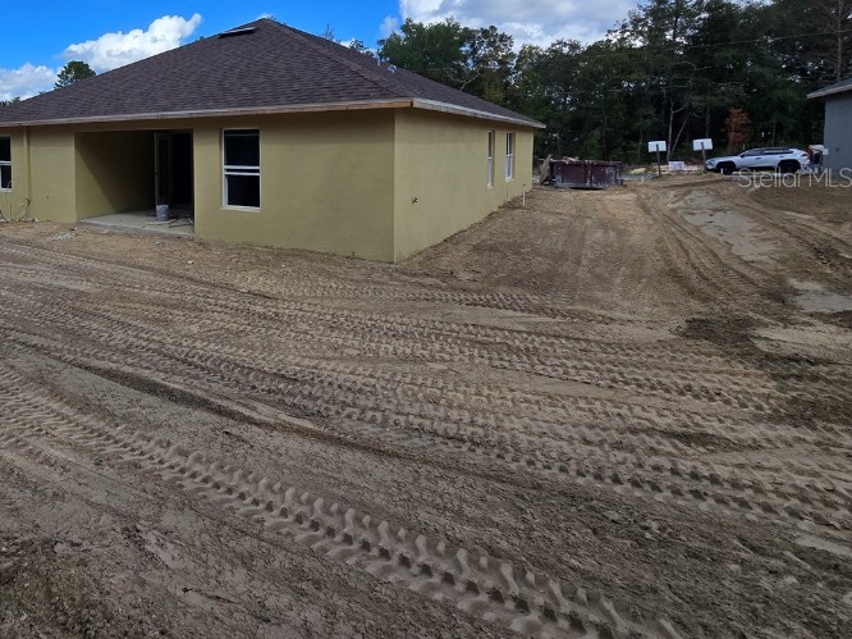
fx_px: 492
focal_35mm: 20
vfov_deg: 62.9
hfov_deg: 75.3
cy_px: 177
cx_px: 203
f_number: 2.2
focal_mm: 2.2
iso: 50
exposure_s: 1/2558
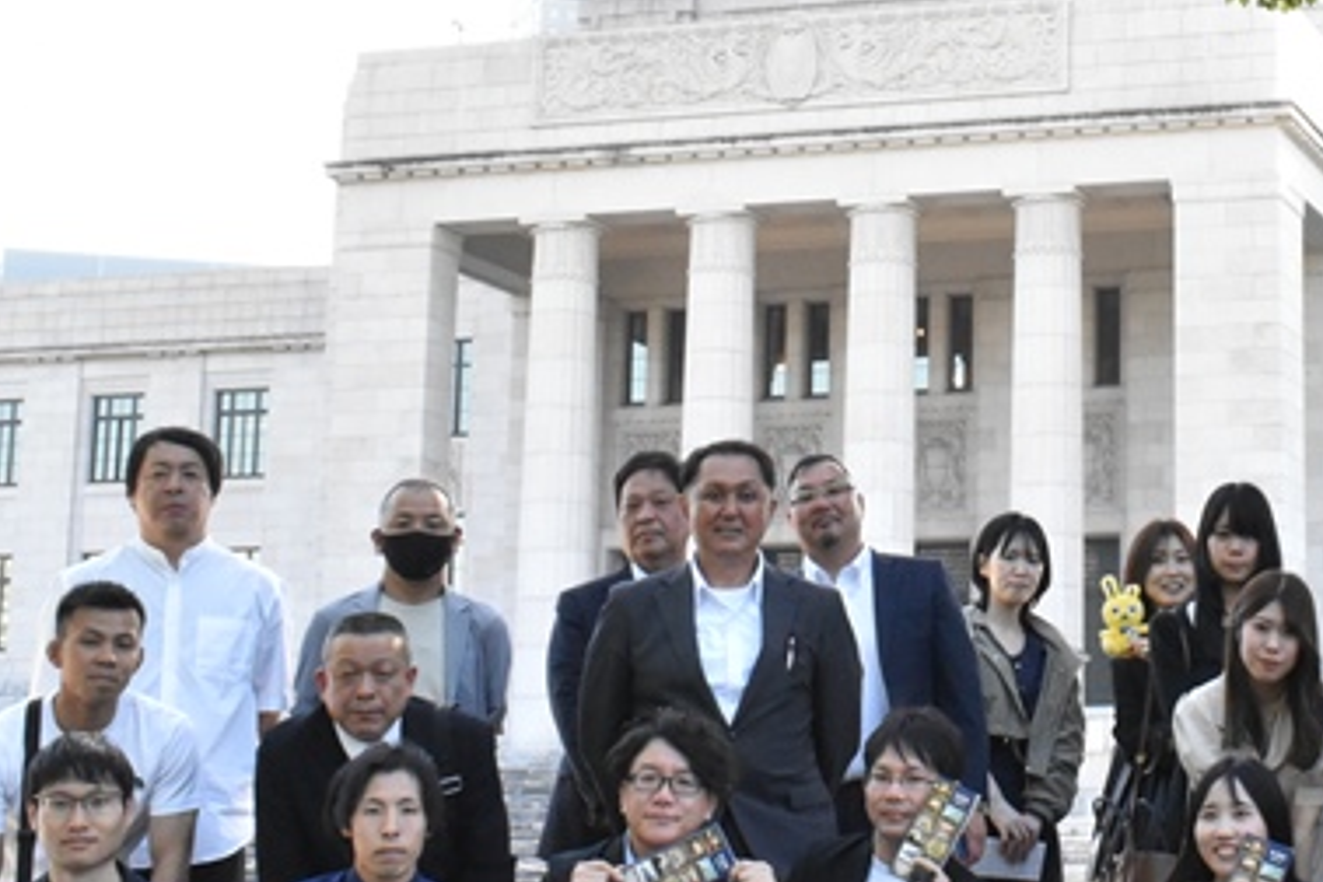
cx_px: 1204
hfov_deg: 23.2
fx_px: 3137
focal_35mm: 85
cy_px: 233
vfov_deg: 15.9
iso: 2500
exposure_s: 1/250
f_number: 14
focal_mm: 21
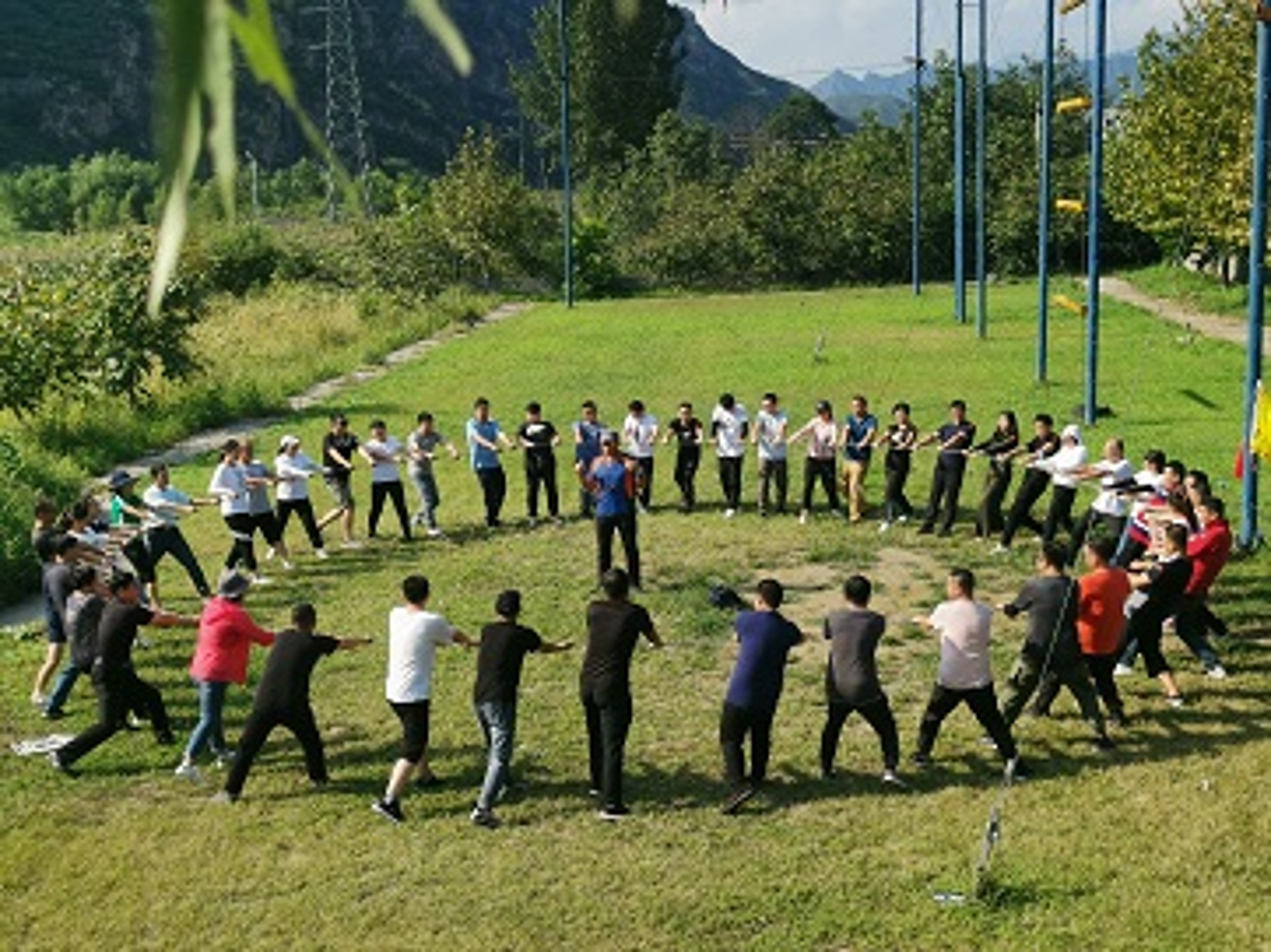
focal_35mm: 49
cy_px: 476
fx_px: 1798
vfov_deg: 29.6
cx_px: 636
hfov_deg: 38.9
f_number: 1.8
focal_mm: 5.58
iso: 50
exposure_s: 1/1433
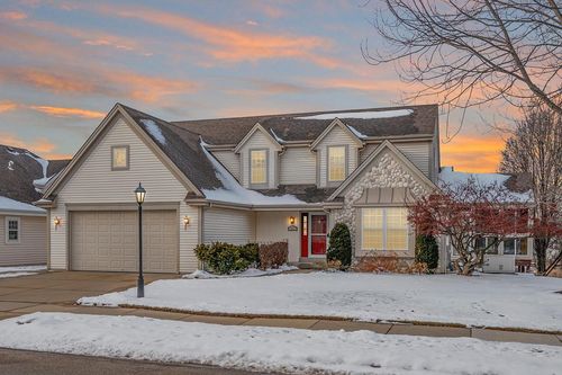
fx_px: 468
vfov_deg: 43.6
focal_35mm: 30
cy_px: 188
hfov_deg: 61.9
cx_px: 281
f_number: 8
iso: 100
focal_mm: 30
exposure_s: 1/250
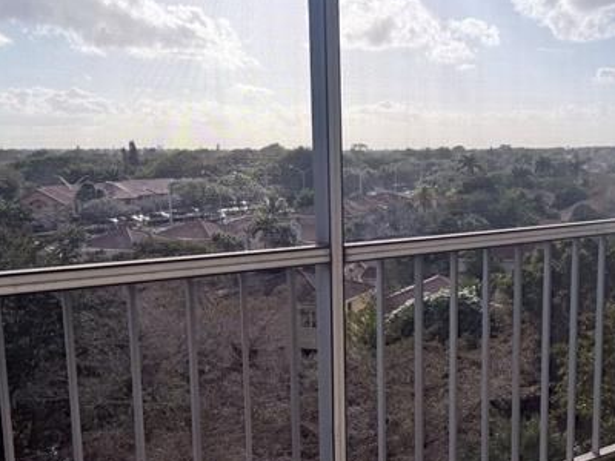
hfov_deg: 39.4
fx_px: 853
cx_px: 389
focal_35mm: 48
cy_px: 304
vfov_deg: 30.1
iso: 80
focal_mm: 6.76
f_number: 1.78
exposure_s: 1/7353
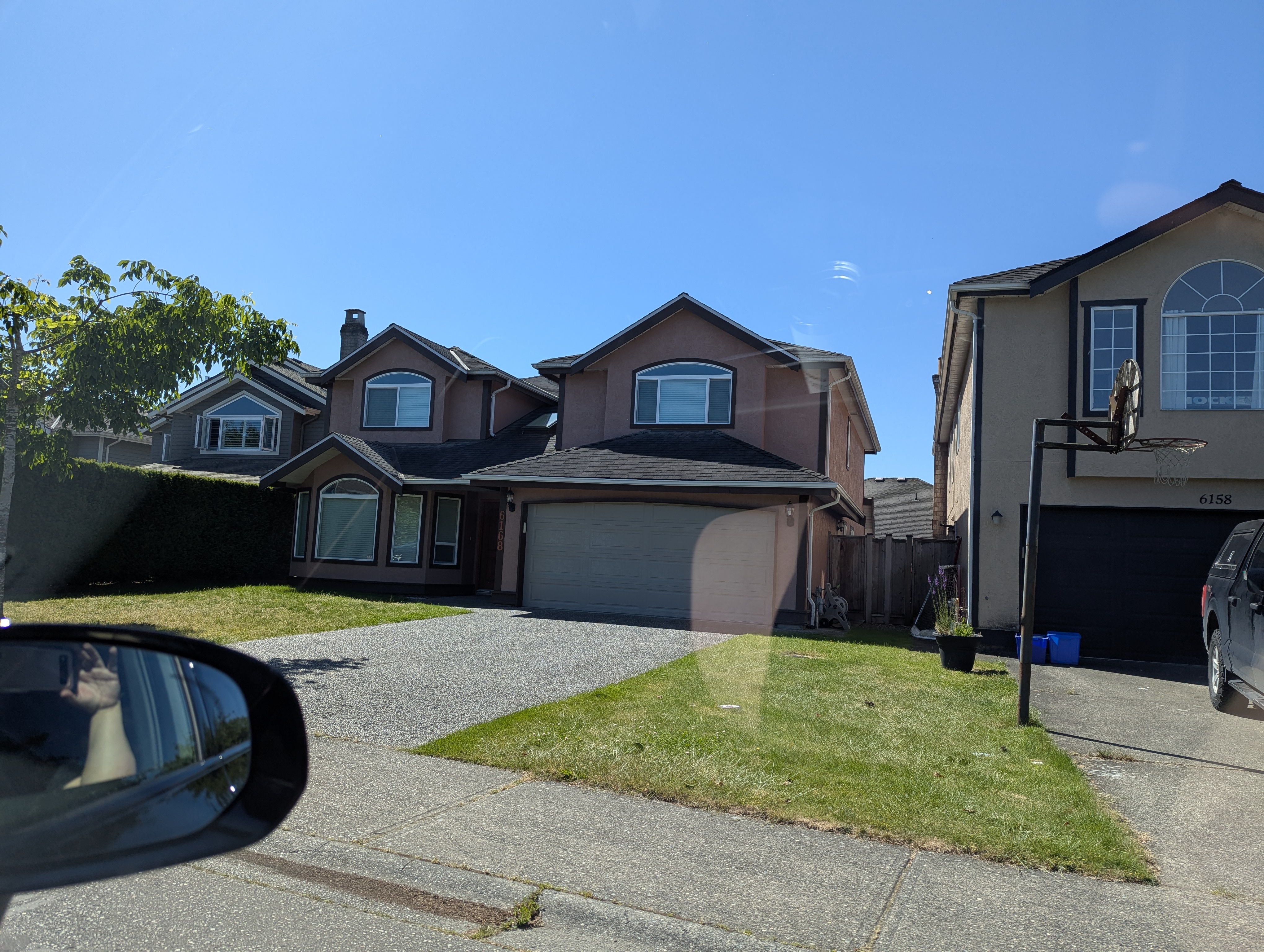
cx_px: 632
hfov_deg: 71.5
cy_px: 476
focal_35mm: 24
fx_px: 878
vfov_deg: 56.9
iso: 43
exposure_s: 1/1272
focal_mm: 6.81
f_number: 1.85
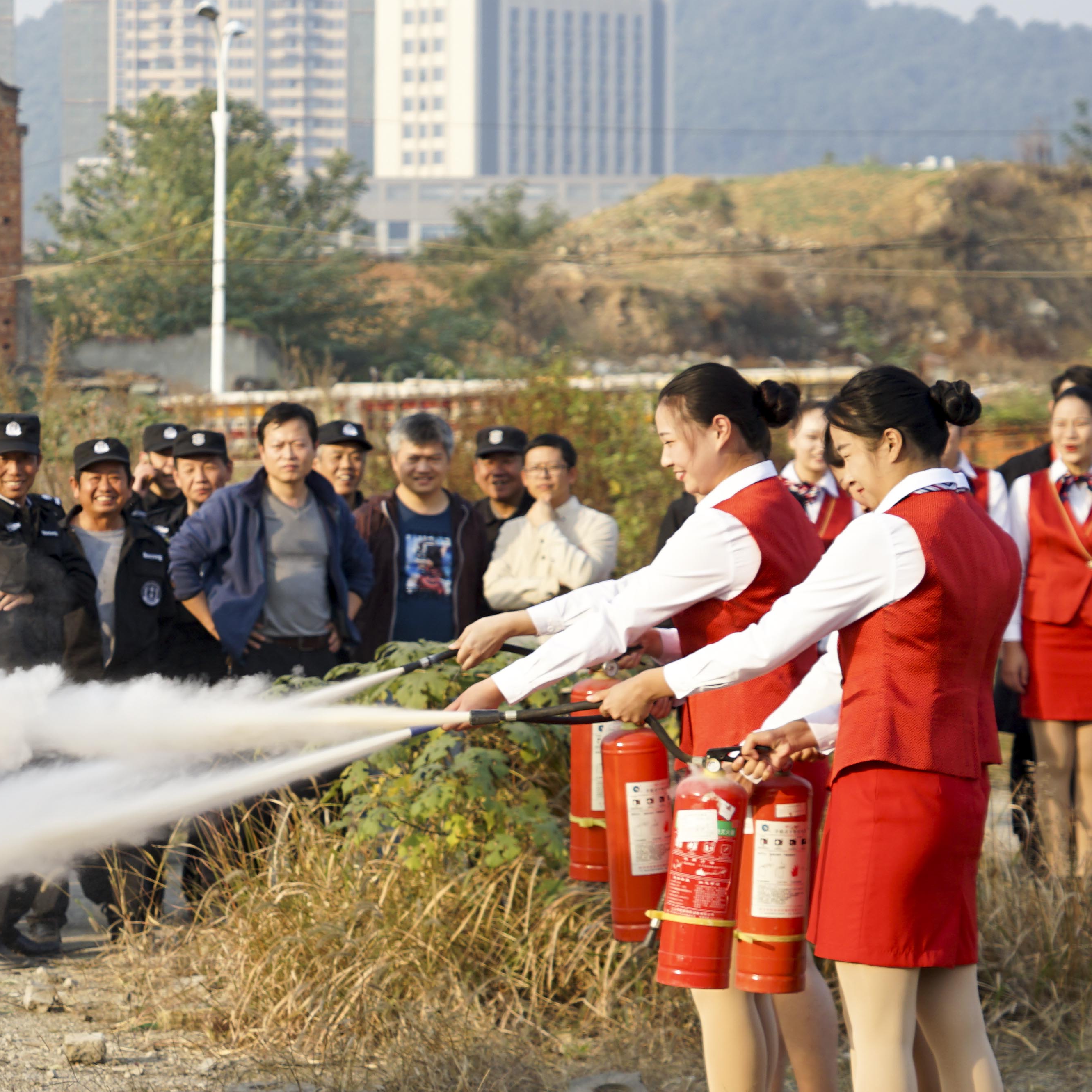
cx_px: -99
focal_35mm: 159
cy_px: 772
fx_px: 5675
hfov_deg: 10.9
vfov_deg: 11.0
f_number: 5.6
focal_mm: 83
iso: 160
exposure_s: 1/250
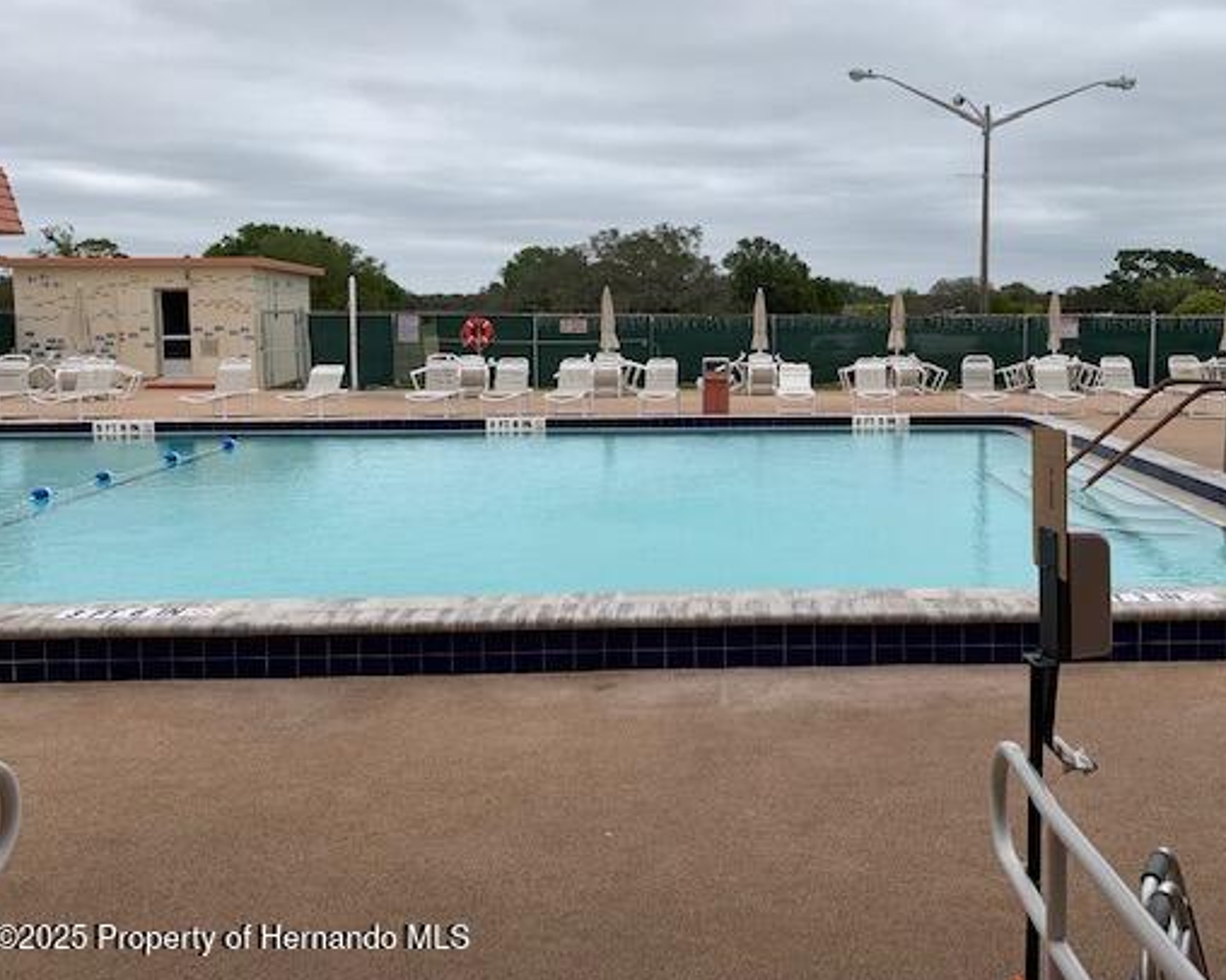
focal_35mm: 32
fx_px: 1161
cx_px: 753
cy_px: 410
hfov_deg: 55.1
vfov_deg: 45.6
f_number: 1.8
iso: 25
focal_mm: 4.25
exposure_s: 1/1916
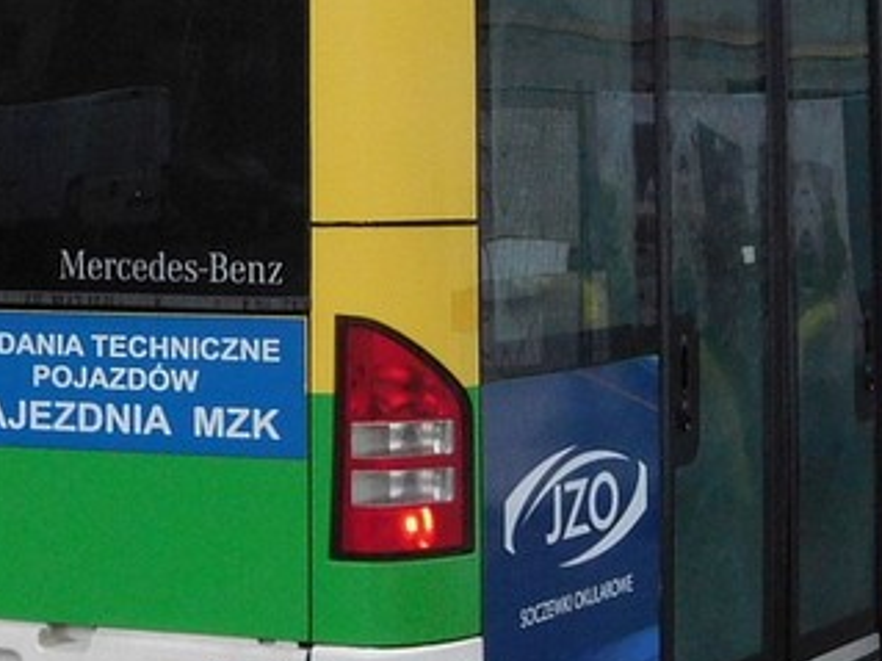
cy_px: 64
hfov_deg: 17.4
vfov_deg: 13.0
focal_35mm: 113
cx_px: 429
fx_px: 2878
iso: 400
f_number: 3.9
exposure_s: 1/200
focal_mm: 7.1
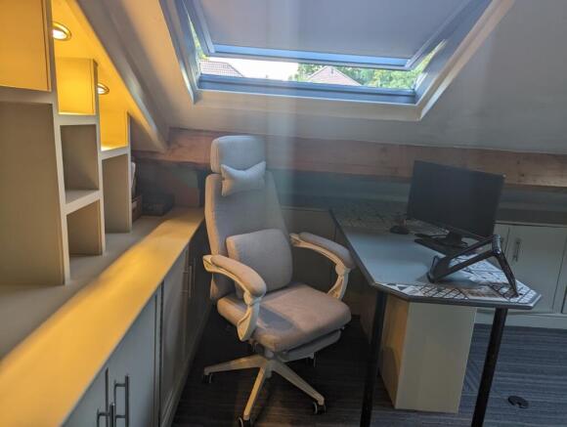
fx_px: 394
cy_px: 214
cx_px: 284
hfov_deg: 71.5
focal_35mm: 24
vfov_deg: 57.0
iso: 94
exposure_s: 1/100
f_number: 1.85
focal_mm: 6.81
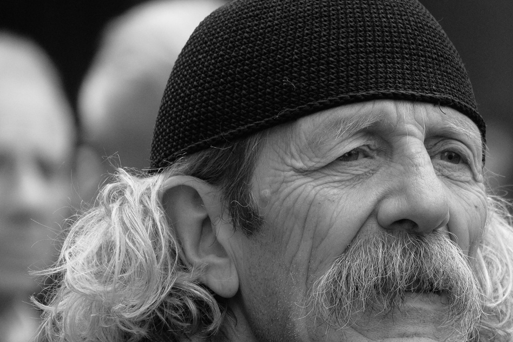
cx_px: 397
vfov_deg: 2.1
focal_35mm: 646
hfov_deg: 3.2
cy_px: 276
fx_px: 9205
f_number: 6.7
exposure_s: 1/640
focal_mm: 230
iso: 800
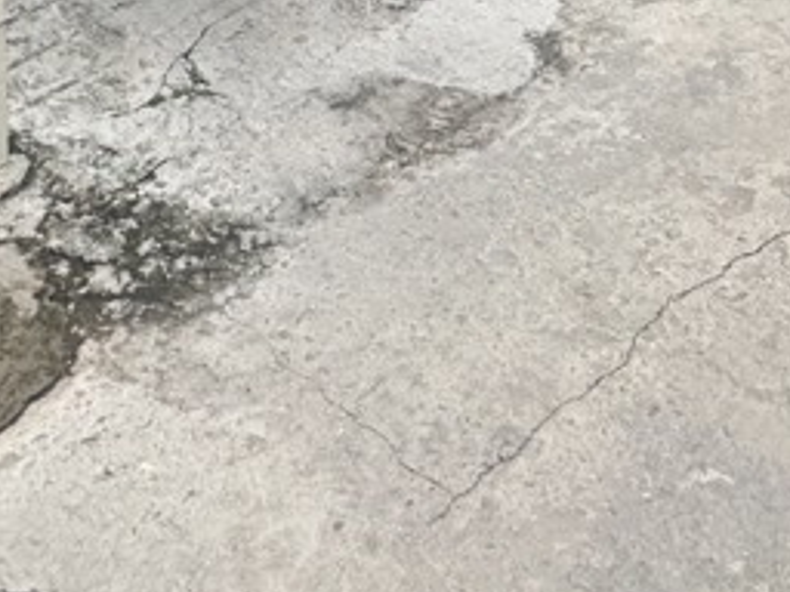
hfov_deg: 34.3
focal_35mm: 56
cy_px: -496
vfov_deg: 19.2
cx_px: 438
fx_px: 1278
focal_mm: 2.22
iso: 40
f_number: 2.2
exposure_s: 1/495
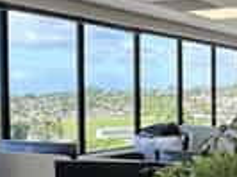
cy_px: 112
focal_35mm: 52
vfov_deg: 27.8
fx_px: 355
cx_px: 307
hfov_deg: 29.7
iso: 40
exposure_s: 1/188
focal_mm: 2.22
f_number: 2.2
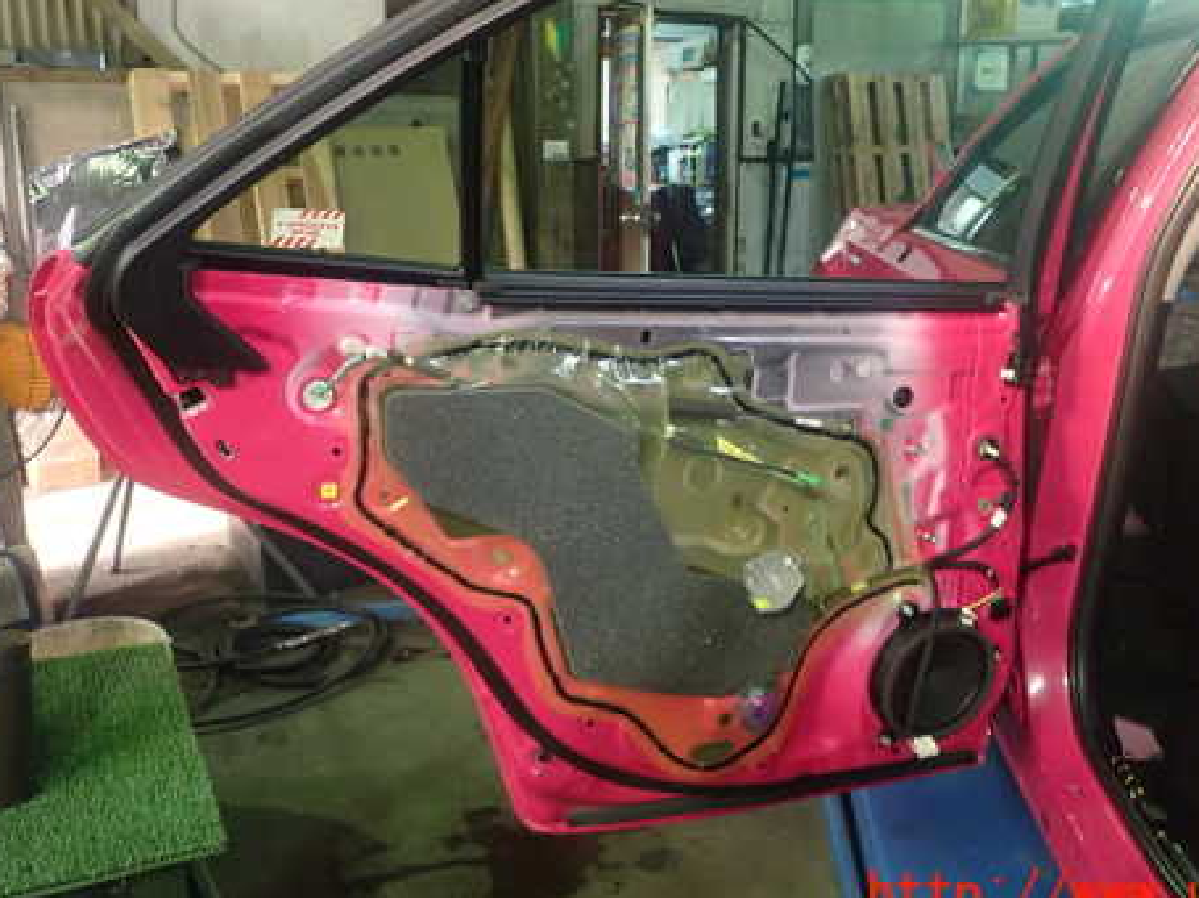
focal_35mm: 33
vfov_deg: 42.6
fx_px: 1143
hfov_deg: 55.2
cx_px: 672
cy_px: 337
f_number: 2
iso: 320
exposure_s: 1/30
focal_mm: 4.5
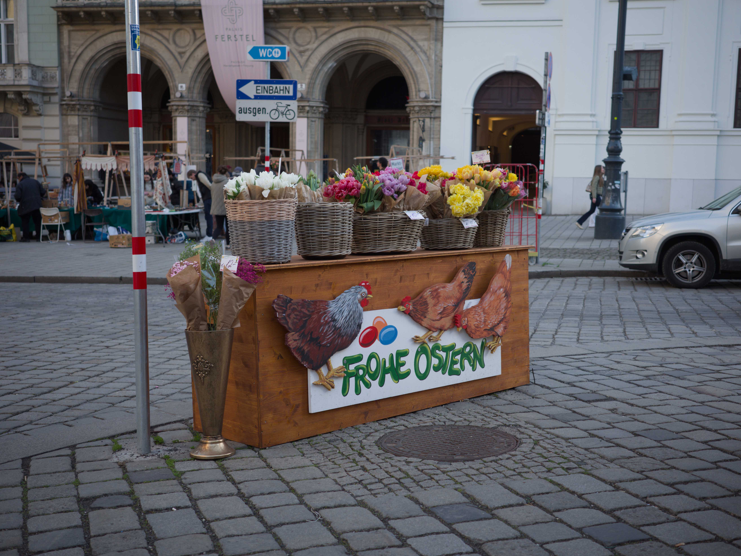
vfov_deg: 32.9
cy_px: 282
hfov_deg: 42.9
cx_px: 378
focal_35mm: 44
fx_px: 942
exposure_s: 1/160
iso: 100
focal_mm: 26
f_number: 2.8
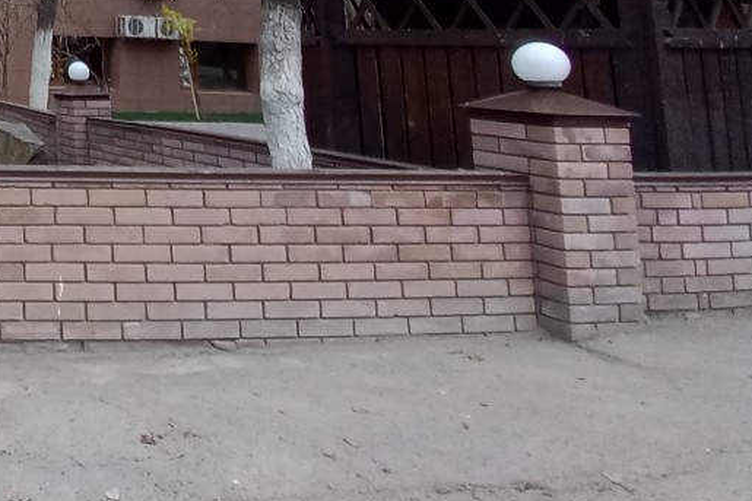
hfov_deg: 37.0
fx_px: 731
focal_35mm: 35
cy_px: -38
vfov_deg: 33.4
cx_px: -204
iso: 40
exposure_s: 1/182
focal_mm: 1.13
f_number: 2.2
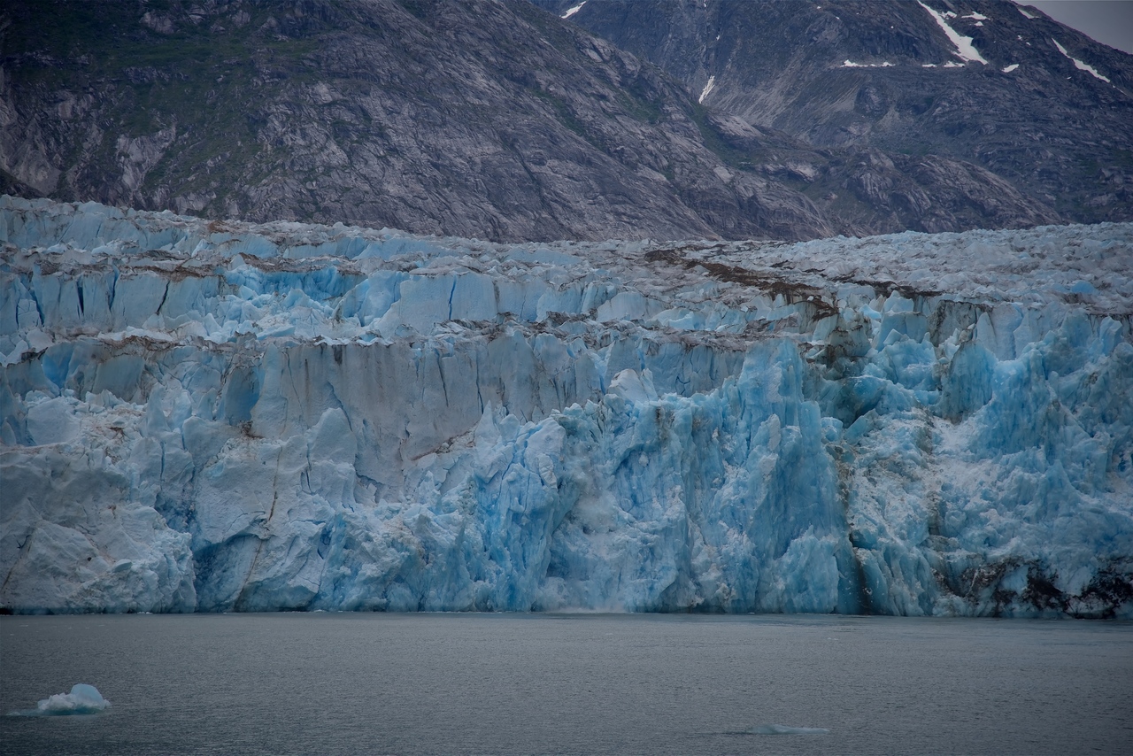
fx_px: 3777
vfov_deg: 11.4
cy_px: 378
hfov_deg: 17.1
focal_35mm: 120
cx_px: 566
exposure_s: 1/250
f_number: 5
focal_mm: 120
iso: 100
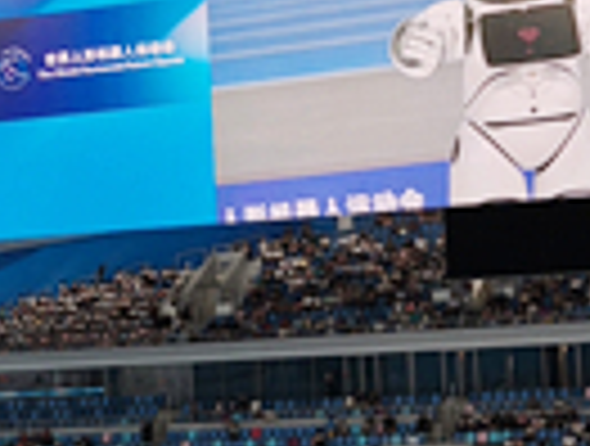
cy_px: 185
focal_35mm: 133
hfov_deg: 14.5
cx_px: -50
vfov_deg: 11.2
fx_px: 2273
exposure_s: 1/200
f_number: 1.6
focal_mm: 6.06
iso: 160
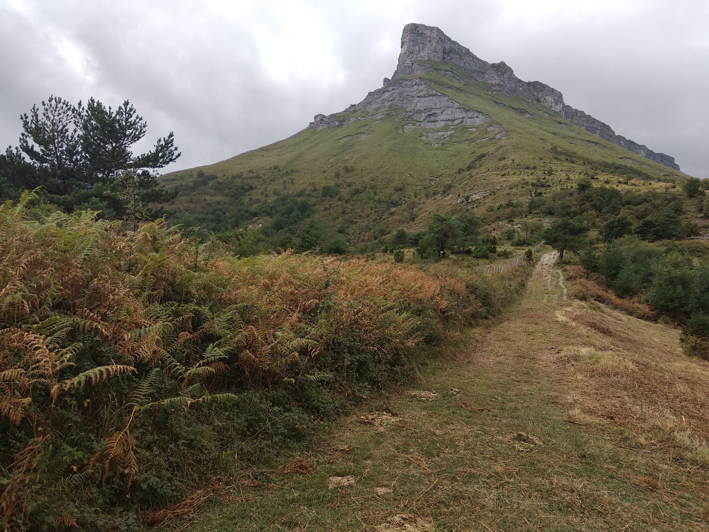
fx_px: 533
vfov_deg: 53.1
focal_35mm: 26
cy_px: 266
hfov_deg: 67.3
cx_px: 354
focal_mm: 3.81
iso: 125
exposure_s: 1/633
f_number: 2.2
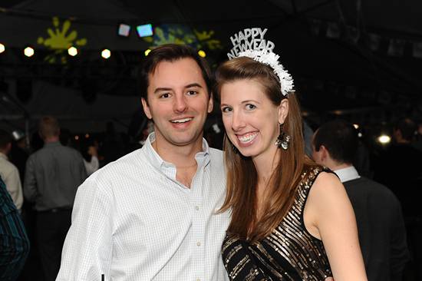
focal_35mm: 60
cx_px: 211
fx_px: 703
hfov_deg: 33.4
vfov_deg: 22.6
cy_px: 140
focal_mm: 60
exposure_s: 1/250
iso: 1100
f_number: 6.7
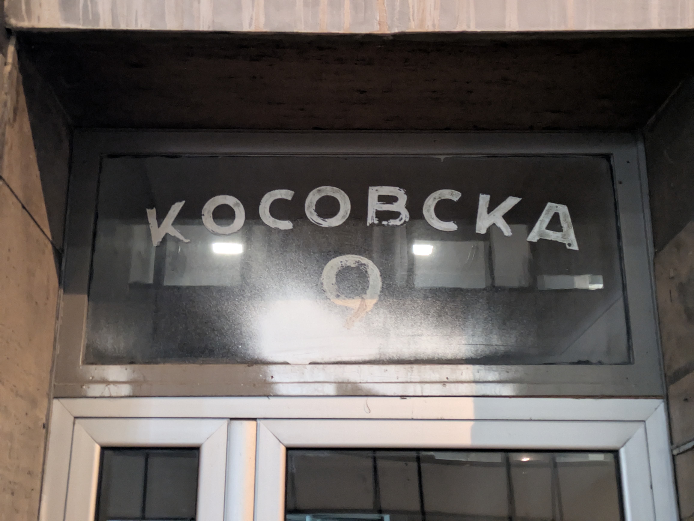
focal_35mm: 51
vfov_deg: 28.6
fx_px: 1023
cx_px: 347
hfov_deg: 37.5
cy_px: 260
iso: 903
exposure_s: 1/20
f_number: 1.89
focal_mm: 5.43
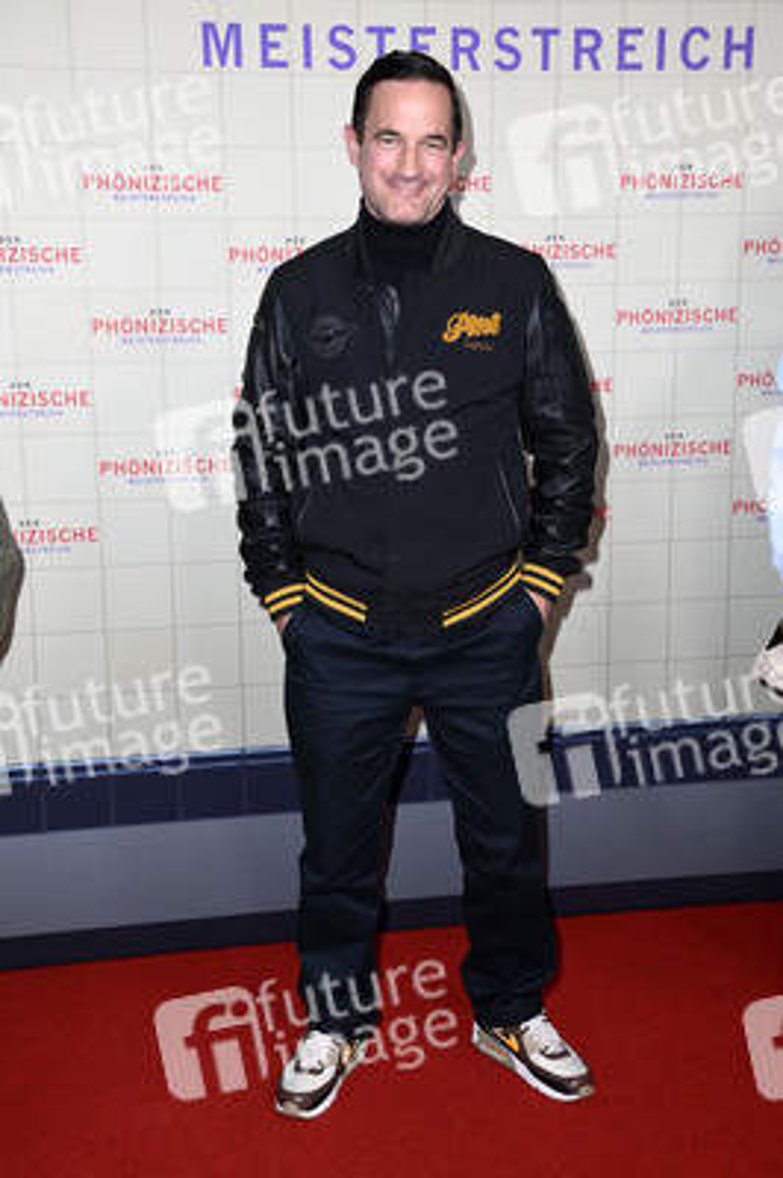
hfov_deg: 29.8
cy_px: 589
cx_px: 392
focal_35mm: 45
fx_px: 1471
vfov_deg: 43.6
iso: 800
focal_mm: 45
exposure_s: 1/250
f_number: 5.6
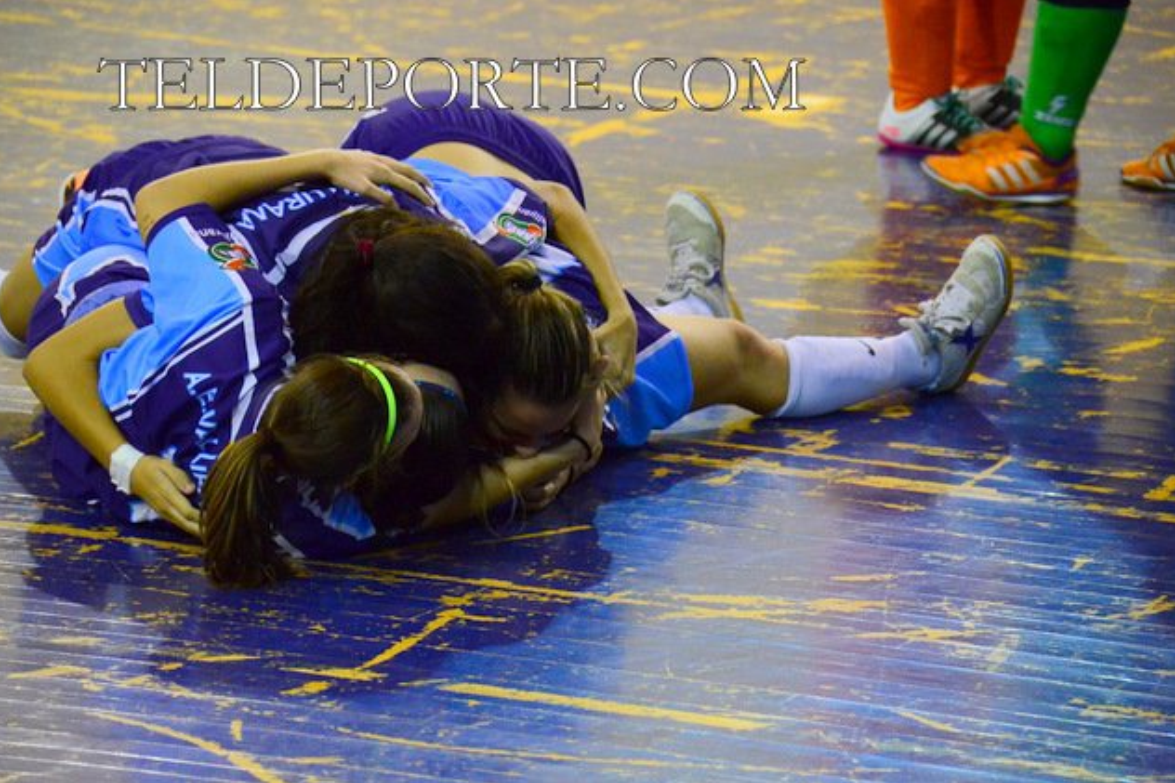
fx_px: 8663
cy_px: 392
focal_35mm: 266
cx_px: 588
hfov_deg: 7.8
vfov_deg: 5.2
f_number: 5.6
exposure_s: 1/200
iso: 4000
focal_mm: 175
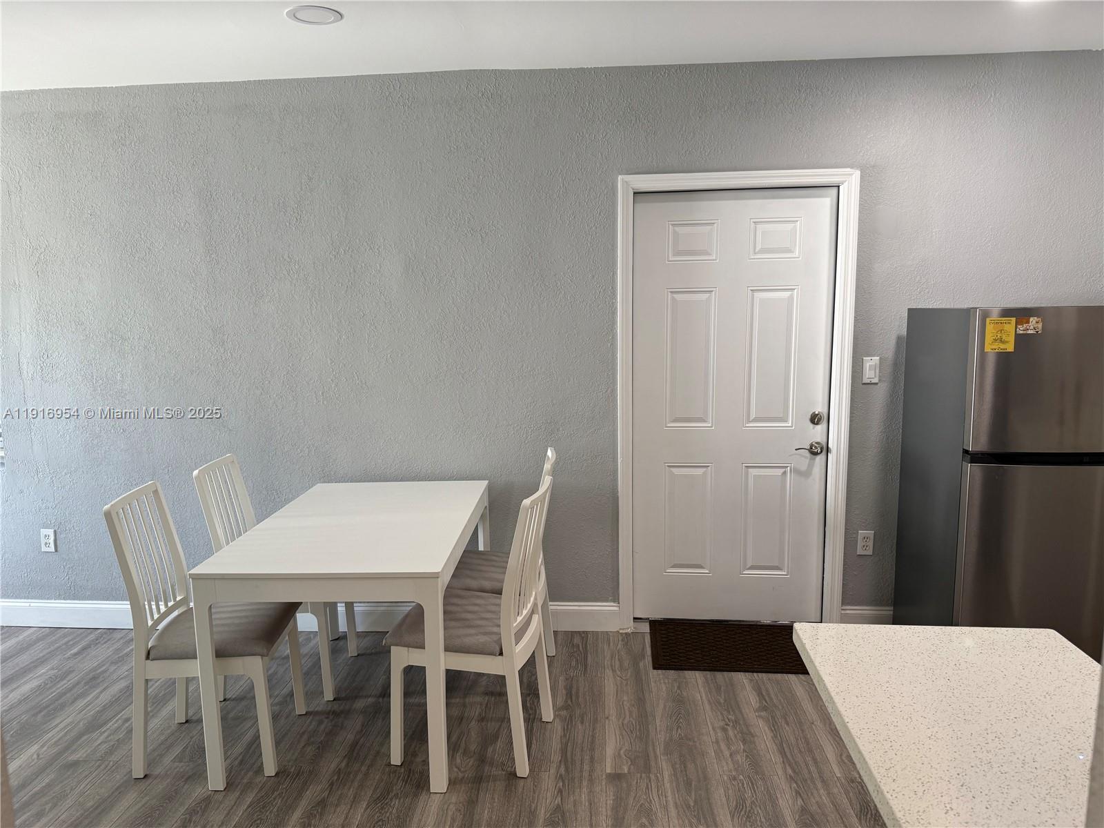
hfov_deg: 71.6
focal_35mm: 24
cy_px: 414
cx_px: 552
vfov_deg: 56.8
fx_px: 765
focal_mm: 6.76
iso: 125
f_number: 1.78
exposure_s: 1/120
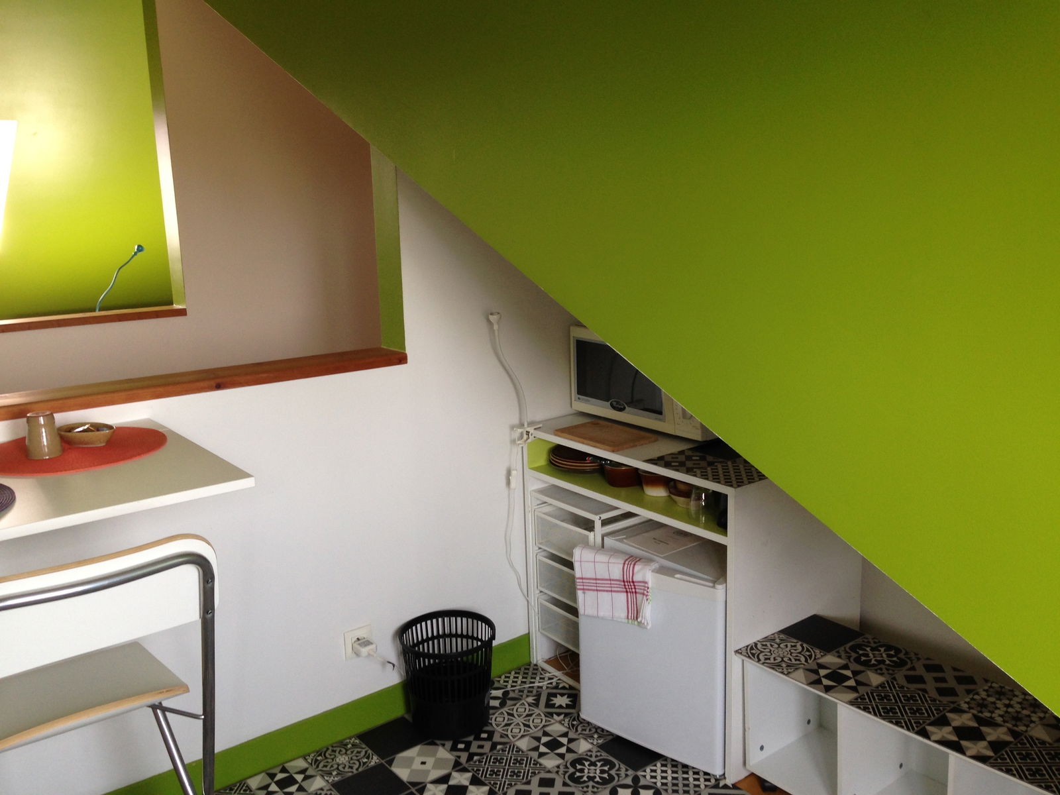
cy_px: 398
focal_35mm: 33
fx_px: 1011
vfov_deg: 42.9
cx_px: 530
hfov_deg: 55.4
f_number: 2.4
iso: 50
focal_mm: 4.12
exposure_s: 1/24
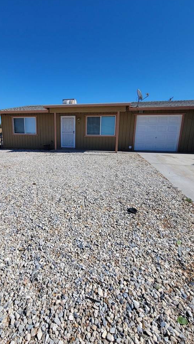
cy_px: 166
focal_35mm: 15
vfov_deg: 103.0
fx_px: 137
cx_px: 76
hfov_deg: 69.7
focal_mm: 2.2
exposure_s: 1/2686
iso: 50
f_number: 2.2
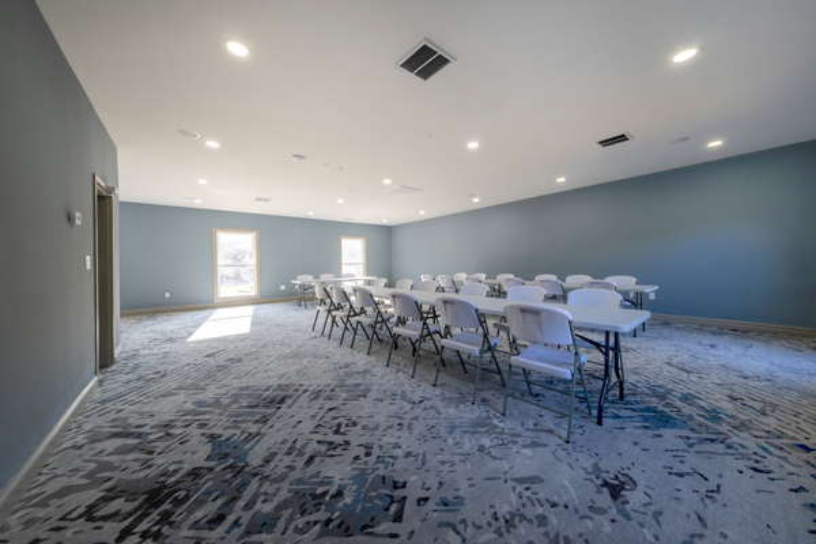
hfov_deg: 112.6
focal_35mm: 12
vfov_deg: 90.0
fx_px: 272
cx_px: 408
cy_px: 272
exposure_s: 1/80
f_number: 8
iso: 400
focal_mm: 8
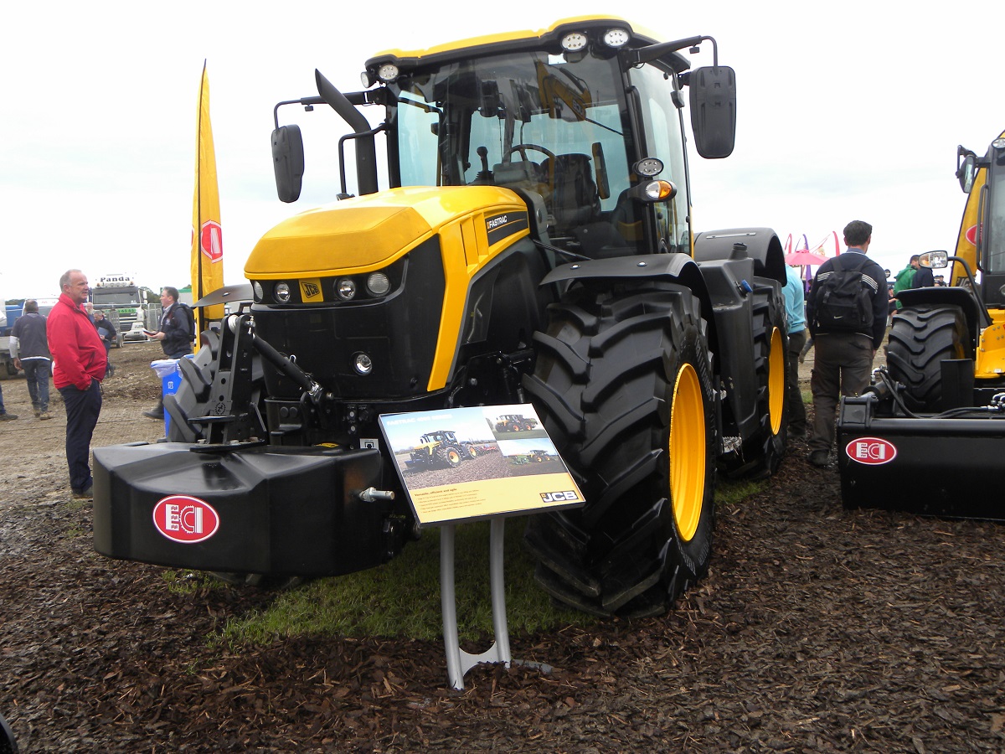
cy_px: 377
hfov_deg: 55.4
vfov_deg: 42.9
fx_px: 958
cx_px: 502
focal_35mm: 33
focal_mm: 5.9
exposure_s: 1/72.8
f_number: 2.8
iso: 64
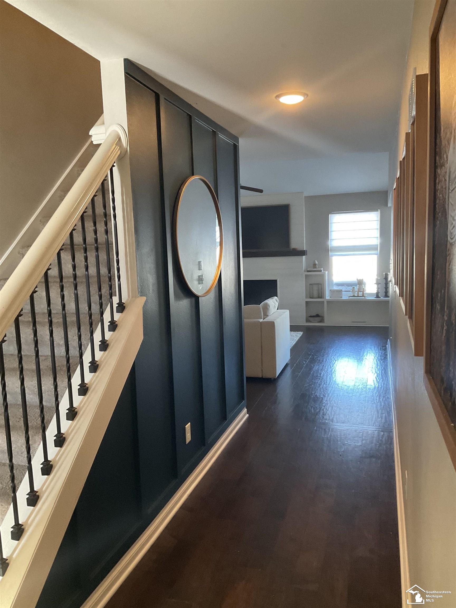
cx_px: 228
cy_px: 304
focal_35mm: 29
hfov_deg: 48.2
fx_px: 509
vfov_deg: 61.7
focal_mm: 3
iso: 200
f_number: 1.8
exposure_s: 1/60
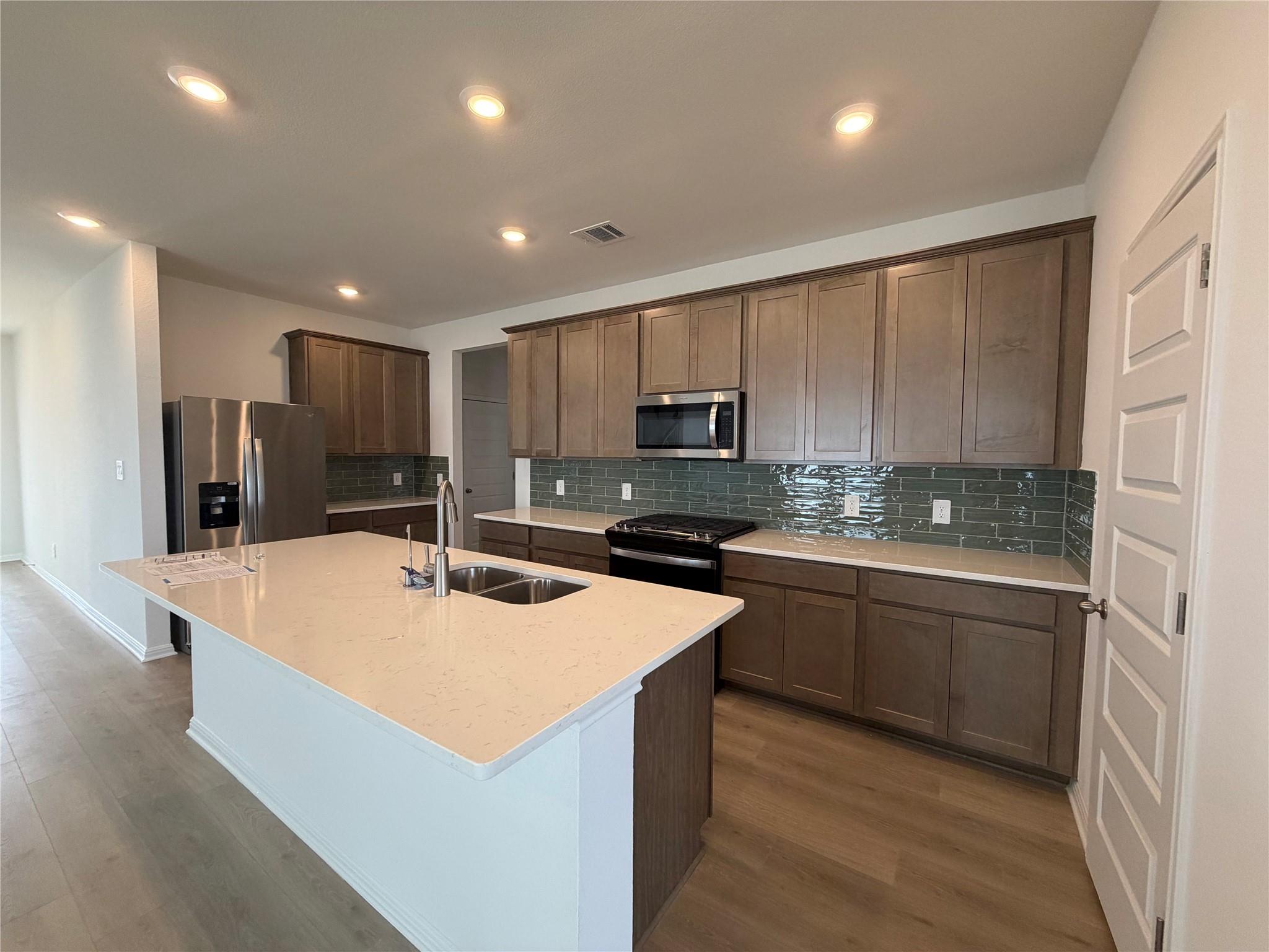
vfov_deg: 85.7
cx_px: 634
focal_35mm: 14
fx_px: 513
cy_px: 476
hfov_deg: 102.1
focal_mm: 2.22
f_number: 2.2
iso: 200
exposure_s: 1/120
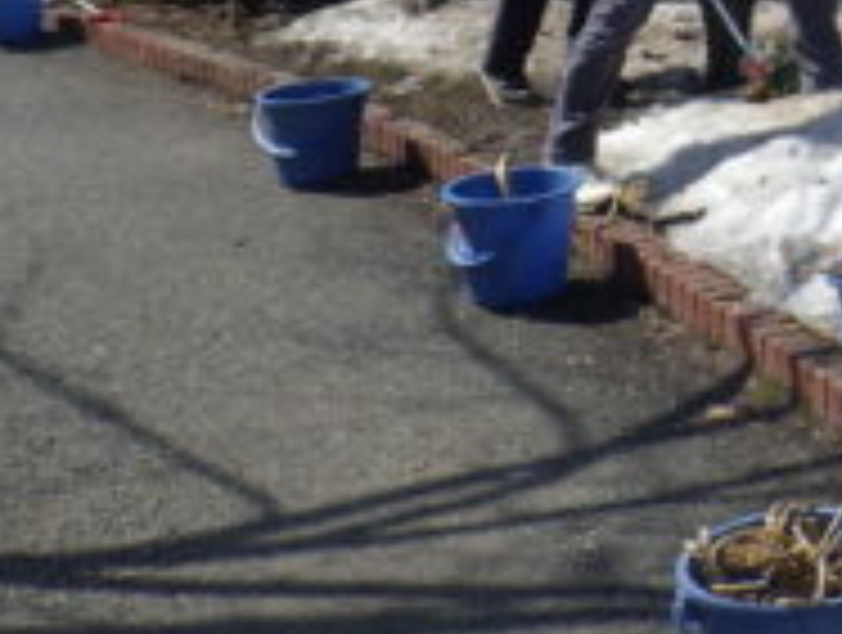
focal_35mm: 85
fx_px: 2072
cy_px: -304
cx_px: 1056
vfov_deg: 16.0
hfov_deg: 21.1
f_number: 4.2
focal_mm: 5
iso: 125
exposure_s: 1/1000
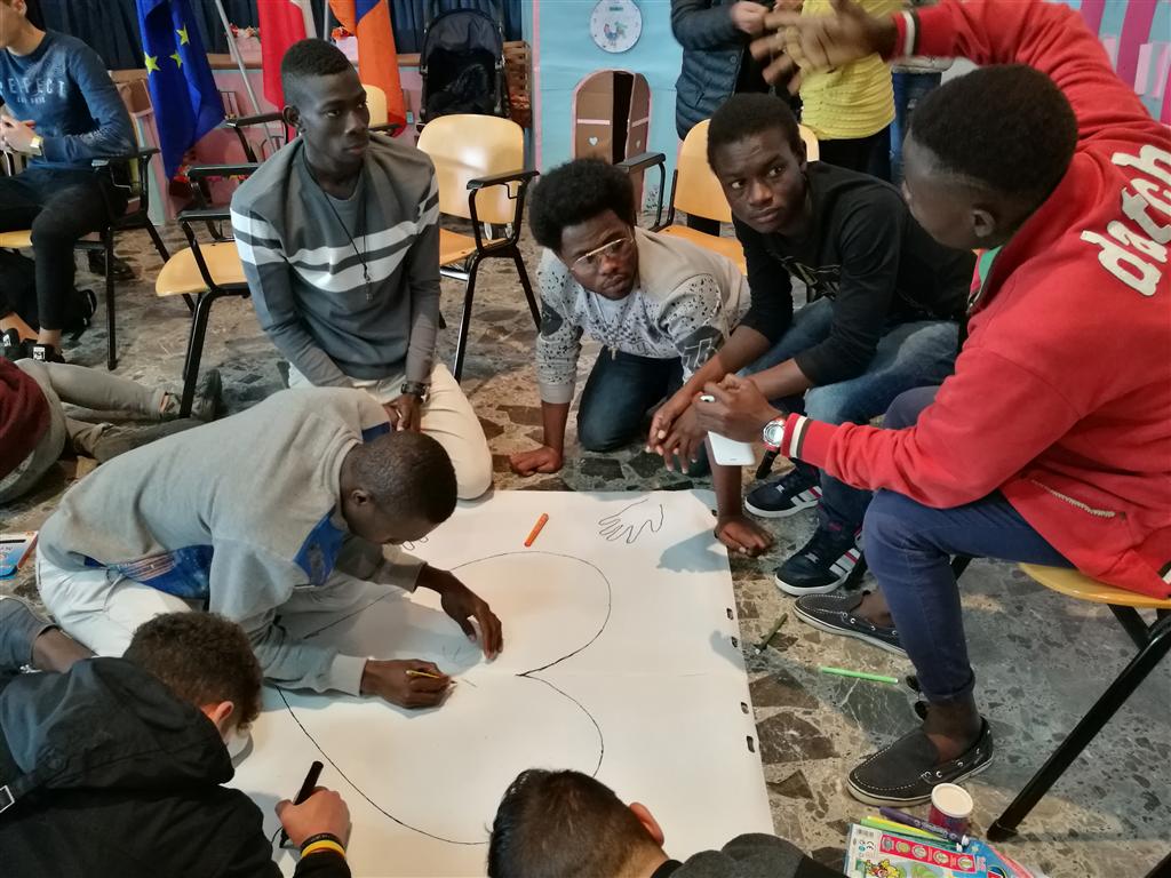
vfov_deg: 51.4
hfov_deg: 65.3
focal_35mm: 27
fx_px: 913
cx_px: 586
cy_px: 439
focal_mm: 4.5
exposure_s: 1/20
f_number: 2.2
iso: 640
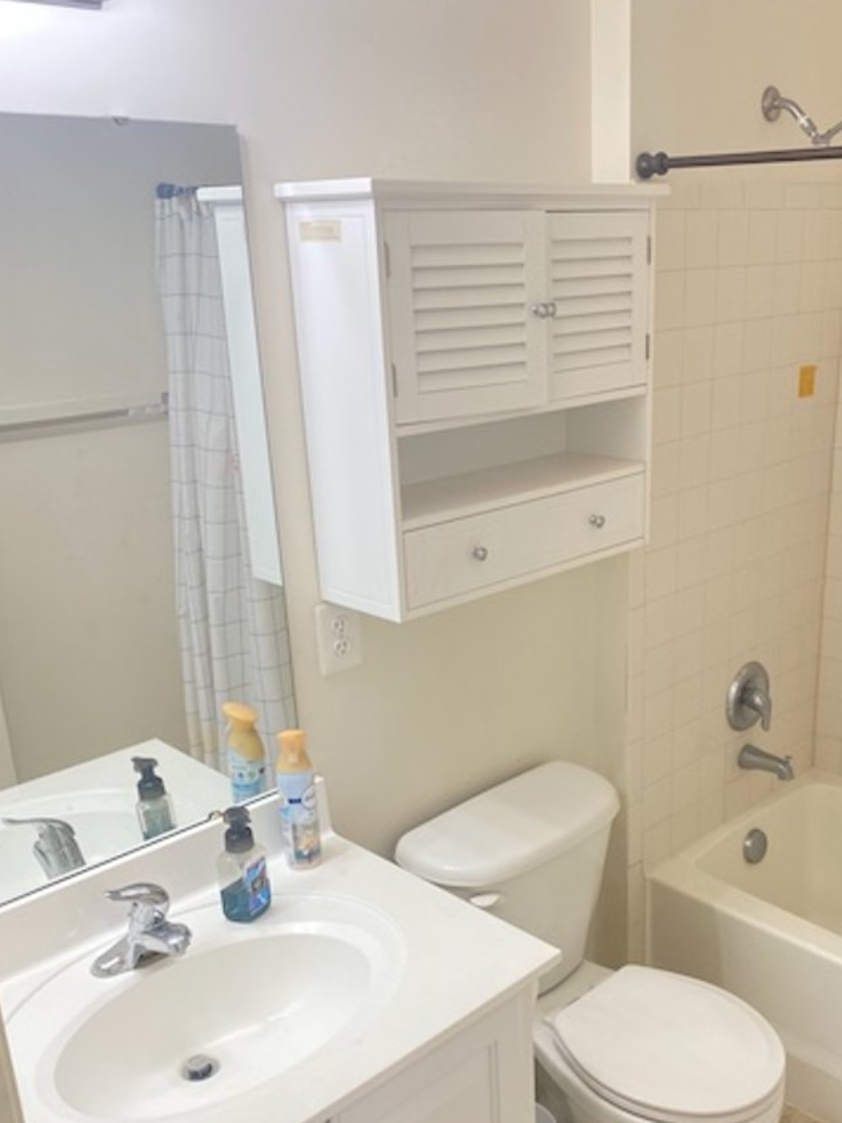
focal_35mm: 35
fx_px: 1135
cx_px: 539
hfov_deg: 40.3
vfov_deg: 52.2
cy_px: 680
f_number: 1.8
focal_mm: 4.25
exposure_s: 1/120
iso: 100
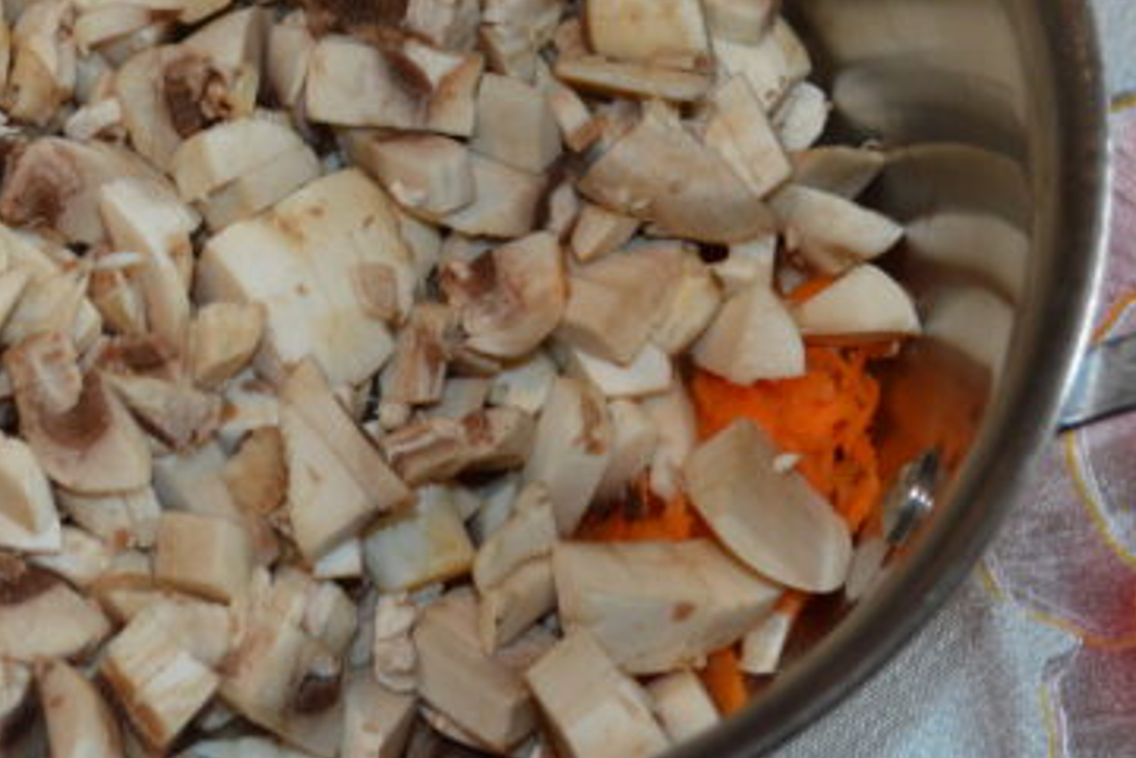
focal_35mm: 99
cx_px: 271
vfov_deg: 13.8
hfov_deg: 20.4
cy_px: 178
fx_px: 3124
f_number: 5
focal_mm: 34
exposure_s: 1/60
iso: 640
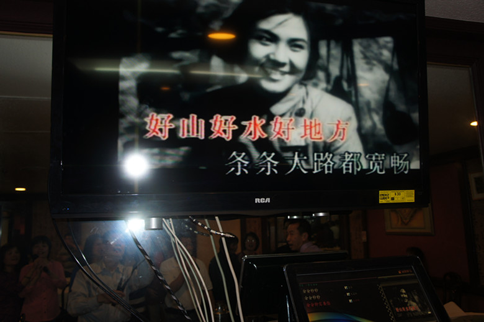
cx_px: 242
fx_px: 403
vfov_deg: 43.5
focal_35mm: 30
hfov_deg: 62.0
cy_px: 161
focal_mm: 20
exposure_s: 1/60
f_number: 4
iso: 200
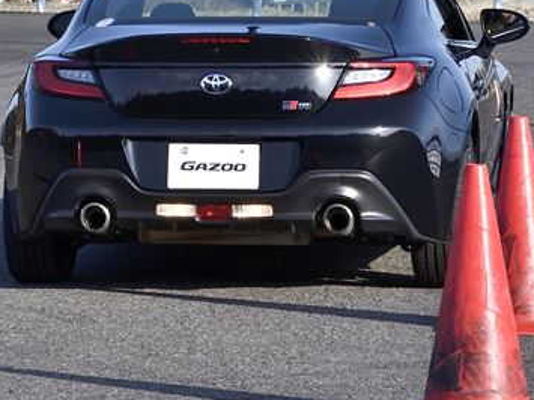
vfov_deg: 5.8
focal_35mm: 257
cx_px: 102
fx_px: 3965
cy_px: 67
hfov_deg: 7.7
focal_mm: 75
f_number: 14
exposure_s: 1/500
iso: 400
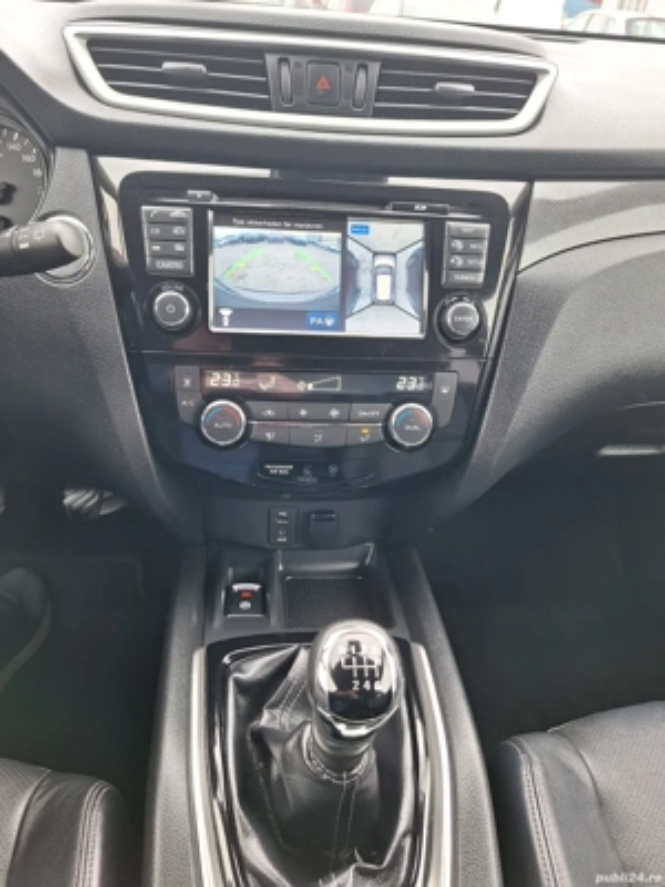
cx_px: 332
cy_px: 444
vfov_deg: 73.9
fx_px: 589
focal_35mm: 23
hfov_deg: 58.9
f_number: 1.8
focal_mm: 5.54
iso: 64
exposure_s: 1/50
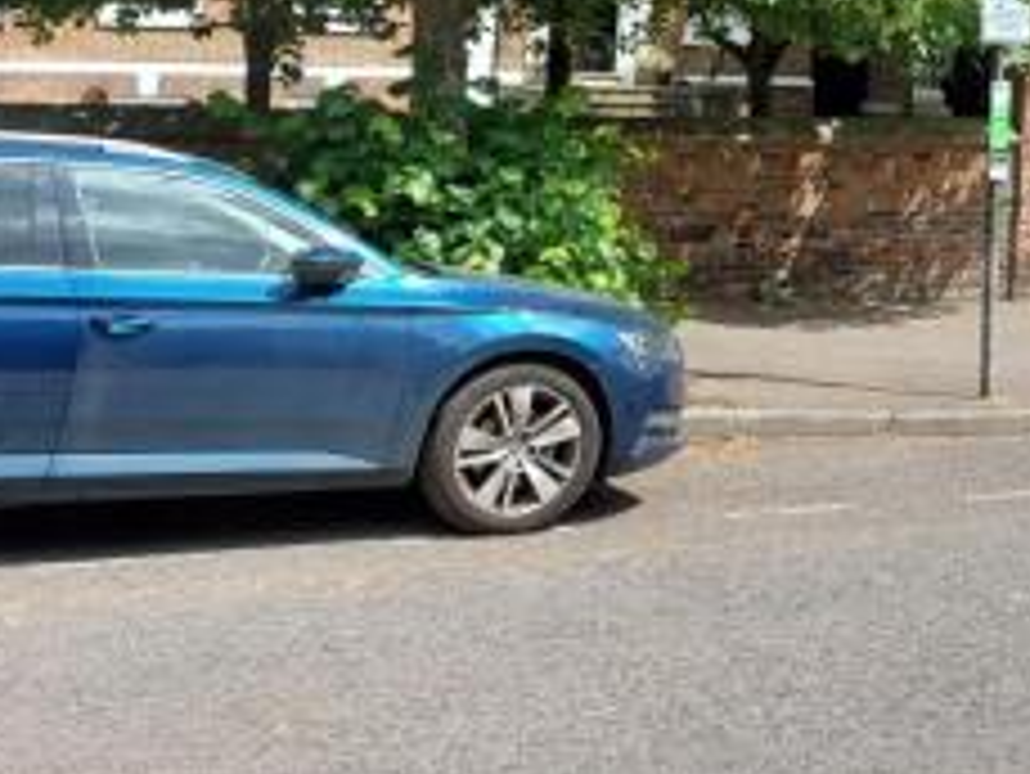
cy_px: -196
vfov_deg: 21.9
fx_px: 1816
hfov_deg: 28.0
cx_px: 1208
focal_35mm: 61
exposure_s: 1/793
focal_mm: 5.23
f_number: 1.8
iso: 25
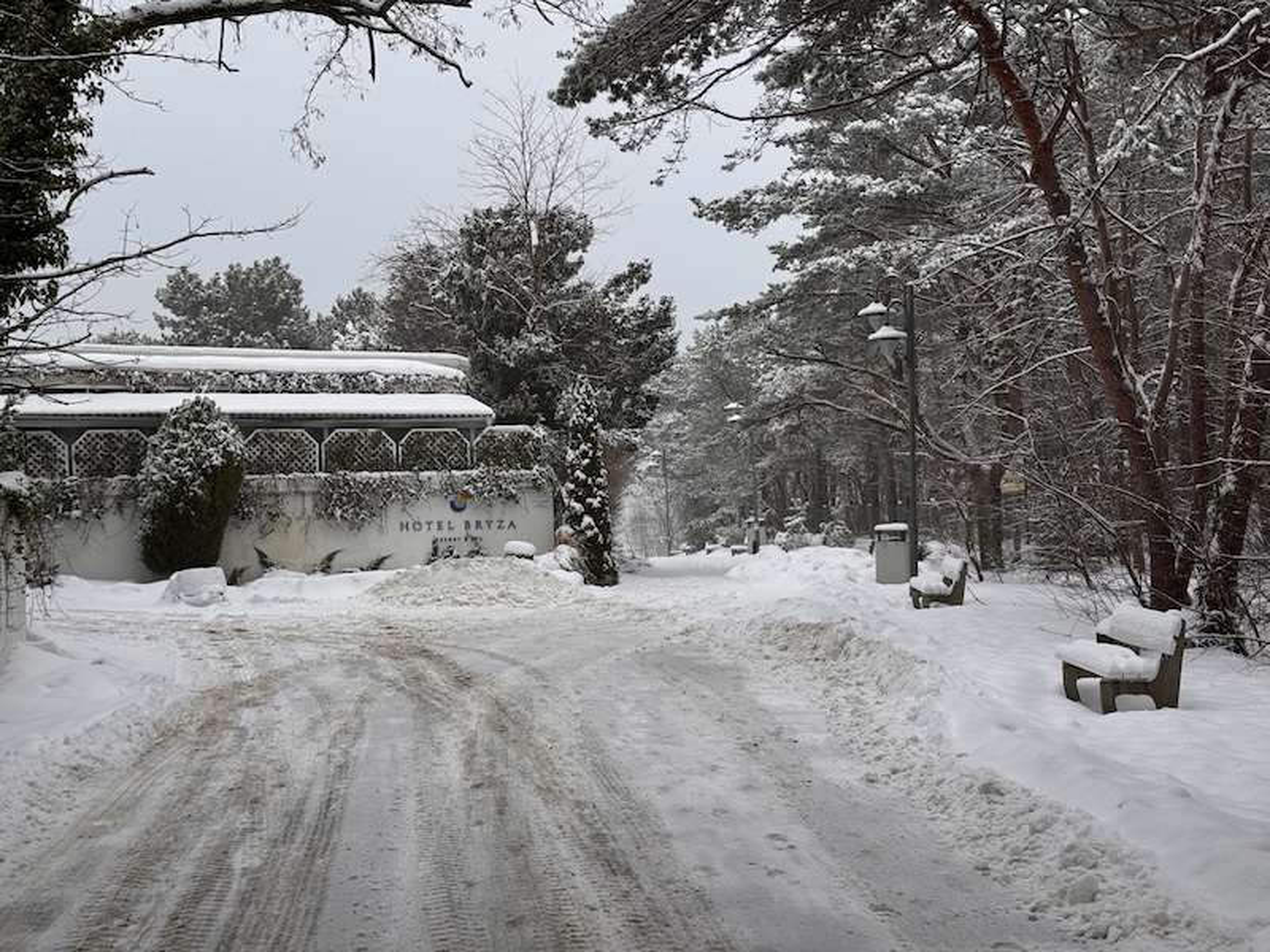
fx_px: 1761
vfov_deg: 30.3
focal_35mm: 48
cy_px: 476
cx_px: 635
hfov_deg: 39.7
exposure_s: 1/1524
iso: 64
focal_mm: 6.76
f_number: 1.78
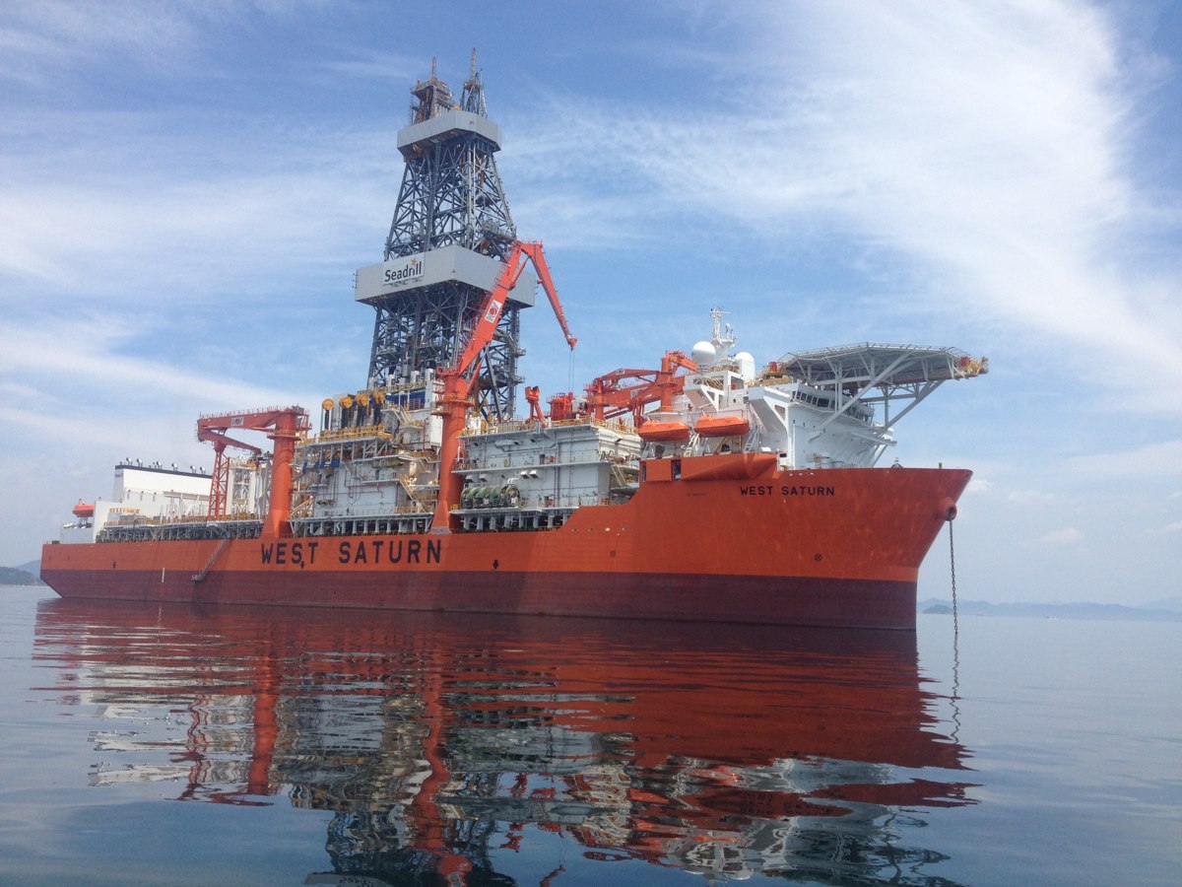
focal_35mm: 35
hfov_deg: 52.6
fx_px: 1195
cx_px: 591
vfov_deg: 40.7
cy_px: 444
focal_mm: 4.28
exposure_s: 1/1905
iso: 50
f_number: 2.4
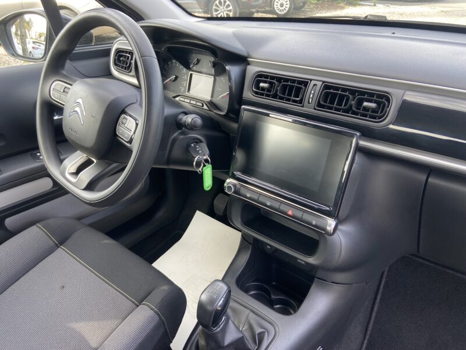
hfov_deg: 67.3
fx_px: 350
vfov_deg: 53.1
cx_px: 233
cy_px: 175
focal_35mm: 26
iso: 80
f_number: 1.8
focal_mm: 4.25
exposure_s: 1/121
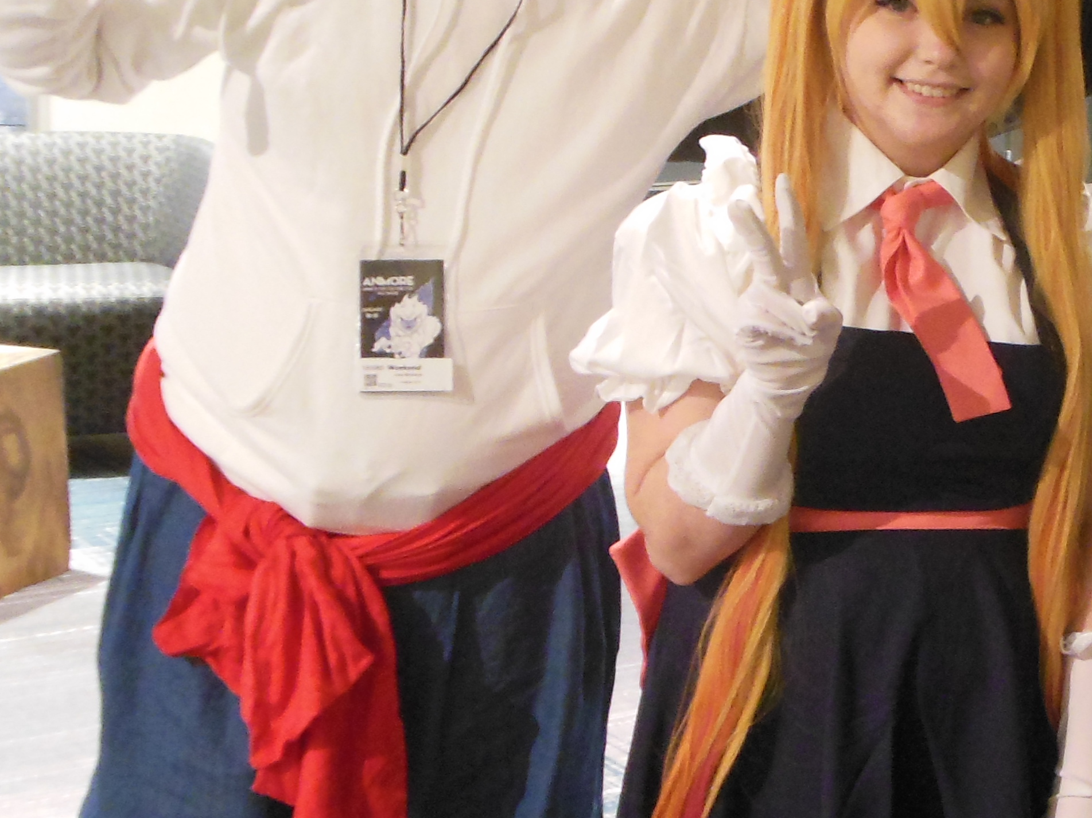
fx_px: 2902
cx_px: 1221
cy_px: 196
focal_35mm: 92
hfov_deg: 20.3
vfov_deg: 16.0
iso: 800
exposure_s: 1/3
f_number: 3.6
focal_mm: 6.8
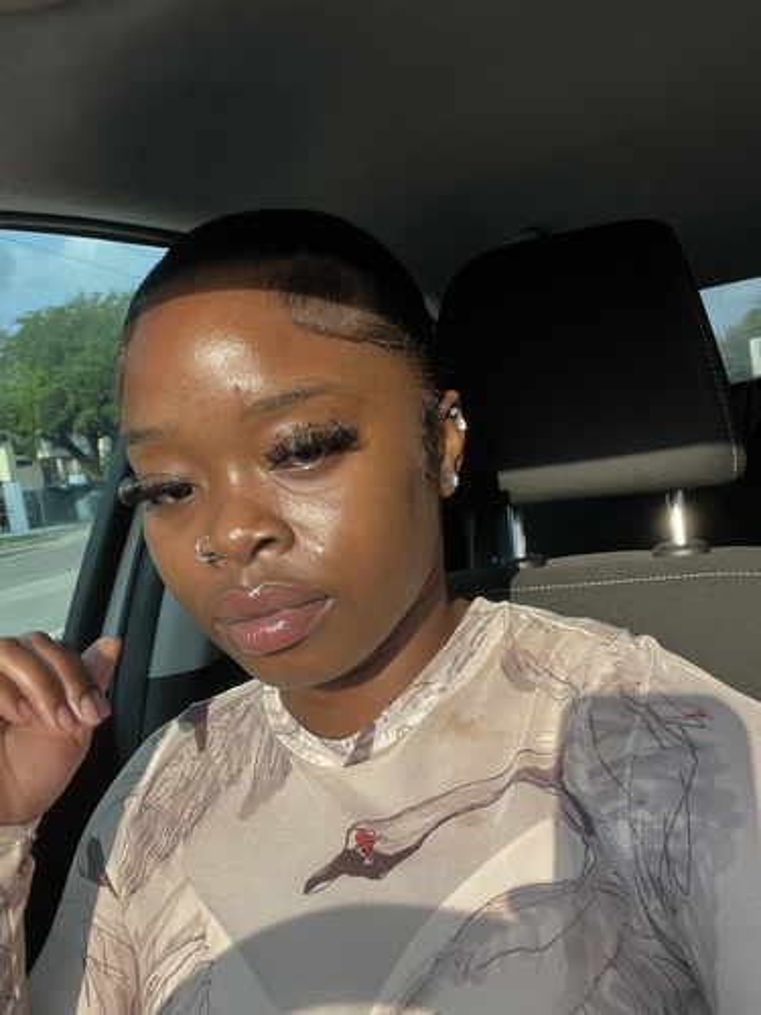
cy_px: 508
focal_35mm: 30
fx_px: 879
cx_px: 380
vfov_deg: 60.0
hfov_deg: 46.8
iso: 32
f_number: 2.2
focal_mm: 2.71
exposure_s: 1/121
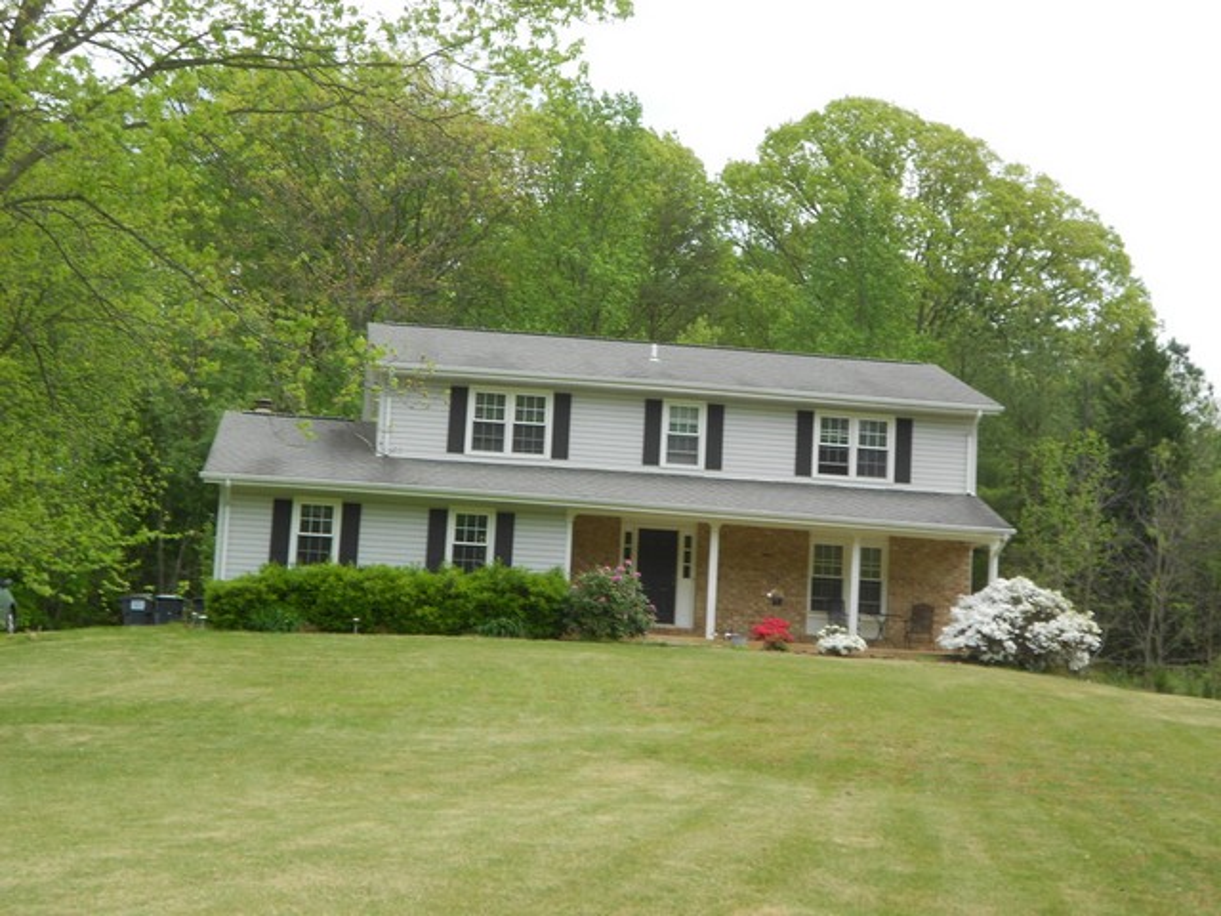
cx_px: 610
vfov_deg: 26.1
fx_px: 1975
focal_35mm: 56
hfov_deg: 34.3
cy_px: 458
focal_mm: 10
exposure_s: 1/250
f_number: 4.9
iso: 80
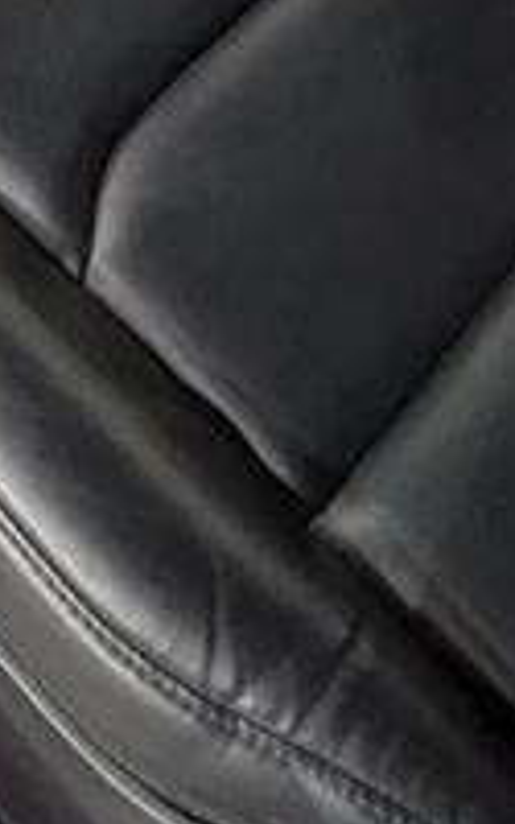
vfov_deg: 19.4
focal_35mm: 76
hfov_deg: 17.1
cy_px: -709
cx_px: 144
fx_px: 1707
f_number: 2.2
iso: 126
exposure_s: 1/24
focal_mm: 1.83
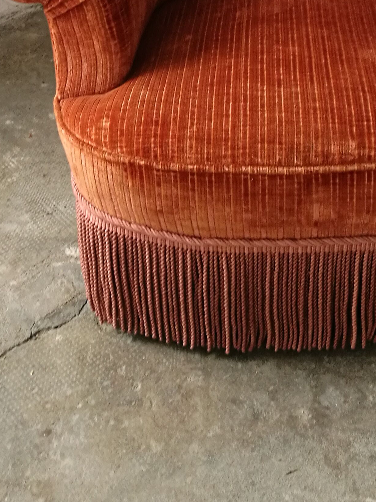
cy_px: -72
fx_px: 941
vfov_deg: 27.0
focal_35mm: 65
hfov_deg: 22.3
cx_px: 293
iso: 125
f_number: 2.2
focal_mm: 4.5
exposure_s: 1/50
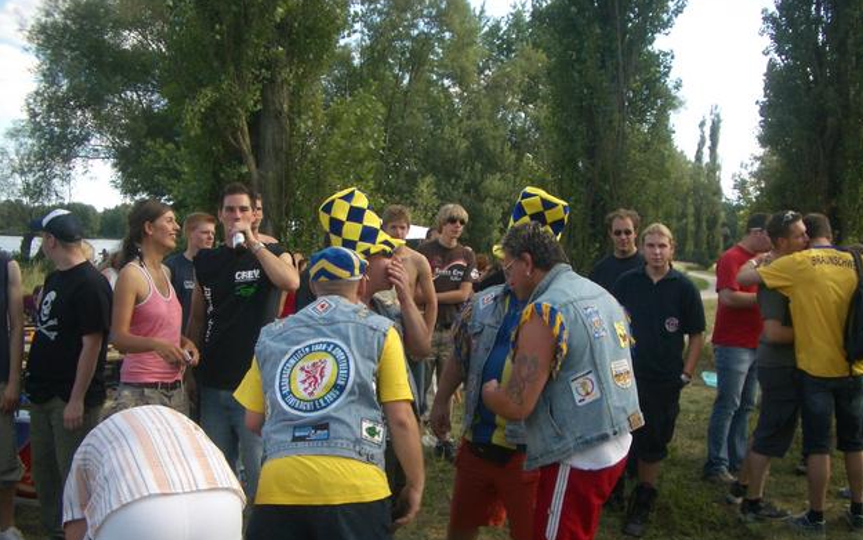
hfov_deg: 51.5
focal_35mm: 38
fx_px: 894
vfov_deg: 33.5
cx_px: 439
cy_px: 326
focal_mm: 5.8
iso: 50
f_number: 2.6
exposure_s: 1/320
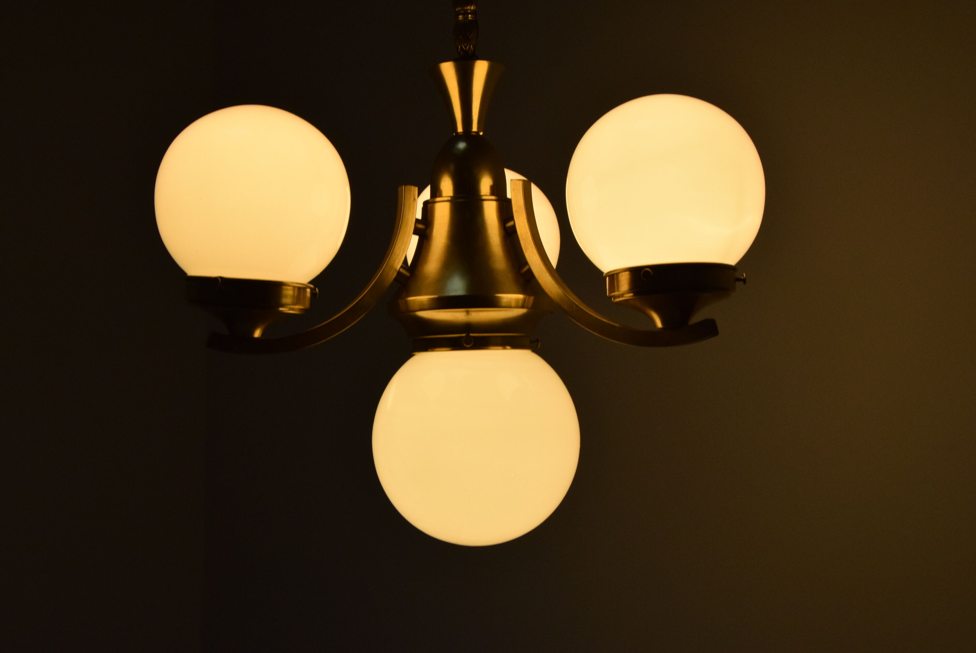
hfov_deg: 38.9
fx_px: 1384
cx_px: 488
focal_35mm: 51
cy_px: 326
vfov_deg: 26.5
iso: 1600
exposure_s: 1/640
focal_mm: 34
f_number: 13
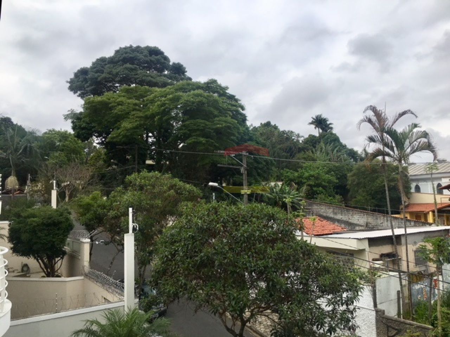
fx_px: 377
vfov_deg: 48.2
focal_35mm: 29
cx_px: 225
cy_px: 168
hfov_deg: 61.7
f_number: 2.2
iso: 25
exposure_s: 1/1570
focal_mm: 4.15
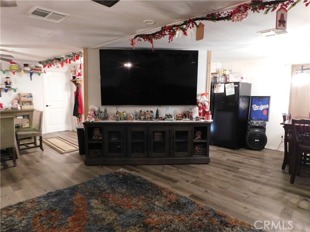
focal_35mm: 23
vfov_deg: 58.9
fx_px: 206
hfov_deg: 73.9
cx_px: 155
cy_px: 116
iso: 400
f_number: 3
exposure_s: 1/8
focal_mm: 4
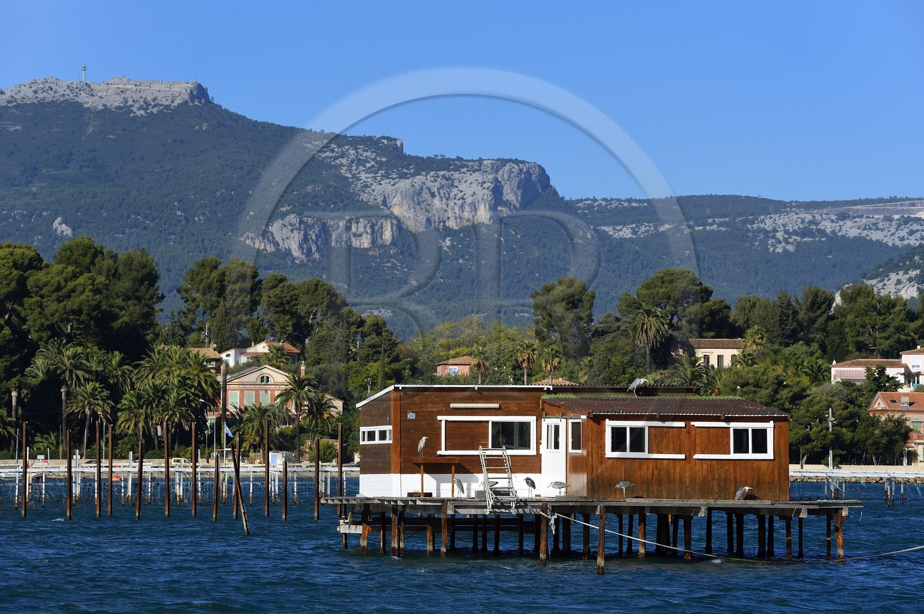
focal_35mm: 200
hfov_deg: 10.3
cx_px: 462
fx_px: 5129
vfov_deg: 6.9
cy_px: 307
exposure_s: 1/250
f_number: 14
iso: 200
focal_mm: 200
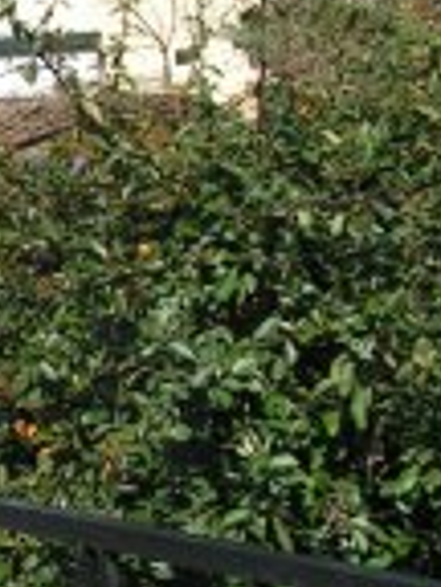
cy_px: 155
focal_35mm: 139
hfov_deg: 9.9
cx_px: -453
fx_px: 2361
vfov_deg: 14.1
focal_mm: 5.8
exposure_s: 1/640
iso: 50
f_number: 4
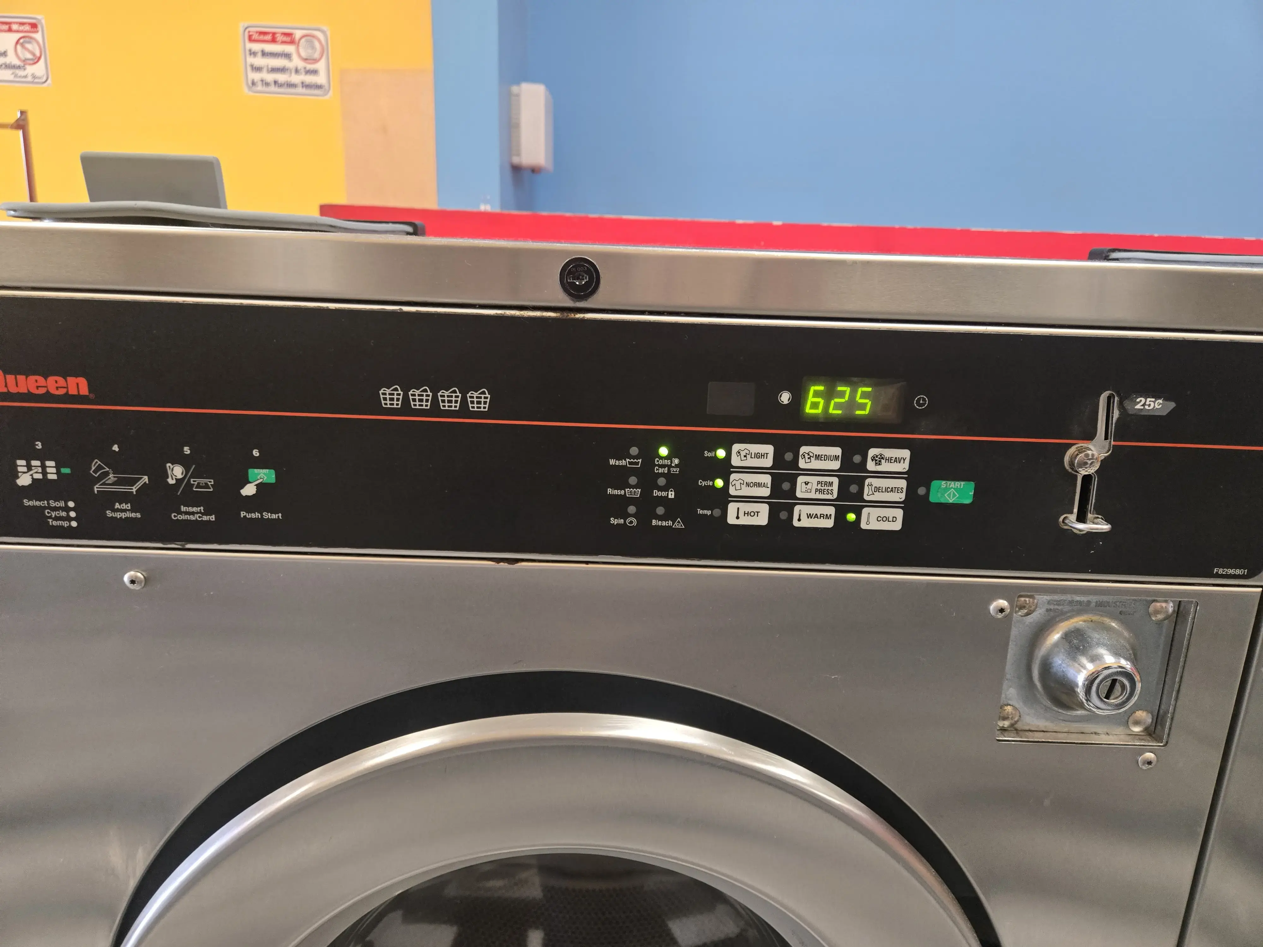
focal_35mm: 23
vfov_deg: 58.9
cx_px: 632
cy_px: 474
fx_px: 839
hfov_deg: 73.9
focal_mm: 5.4
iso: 400
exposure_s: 1/120
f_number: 1.8
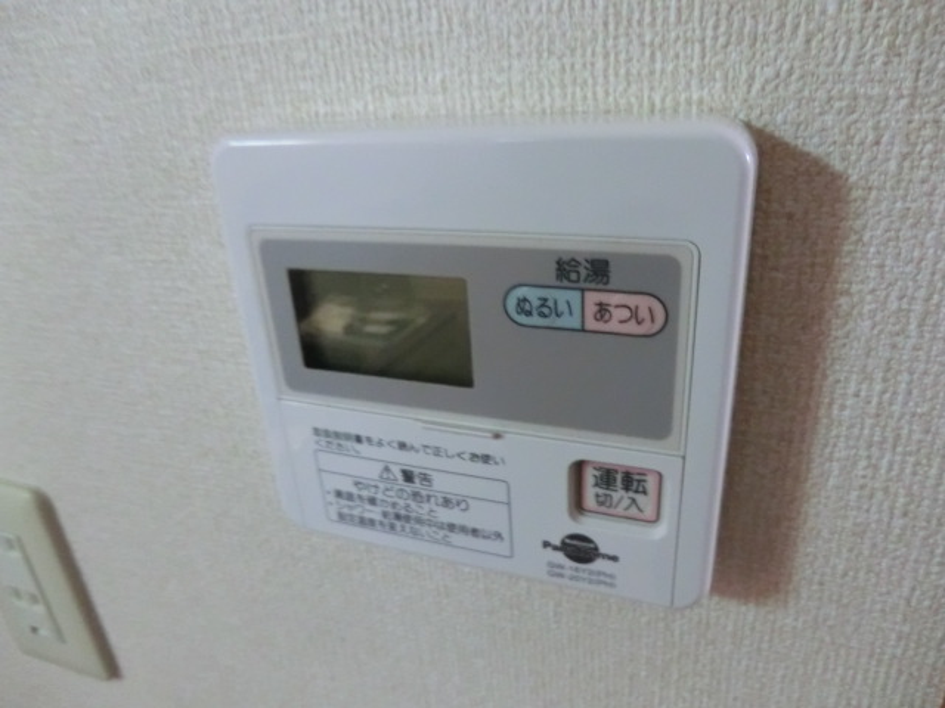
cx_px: 472
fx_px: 655
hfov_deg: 71.6
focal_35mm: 24
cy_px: 354
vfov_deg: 56.8
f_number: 3.2
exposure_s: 1/20
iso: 800
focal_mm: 4.3
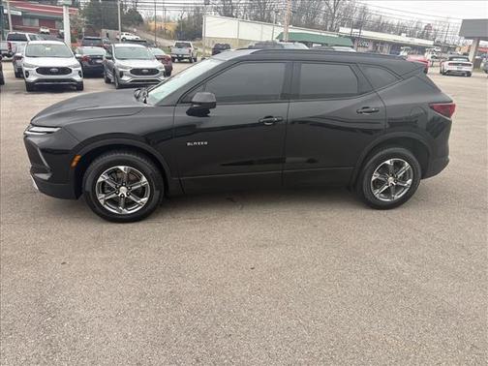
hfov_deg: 67.3
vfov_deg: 53.1
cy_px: 183
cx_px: 244
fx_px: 367
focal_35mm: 26
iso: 50
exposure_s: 1/489
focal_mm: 5.96
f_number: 1.6
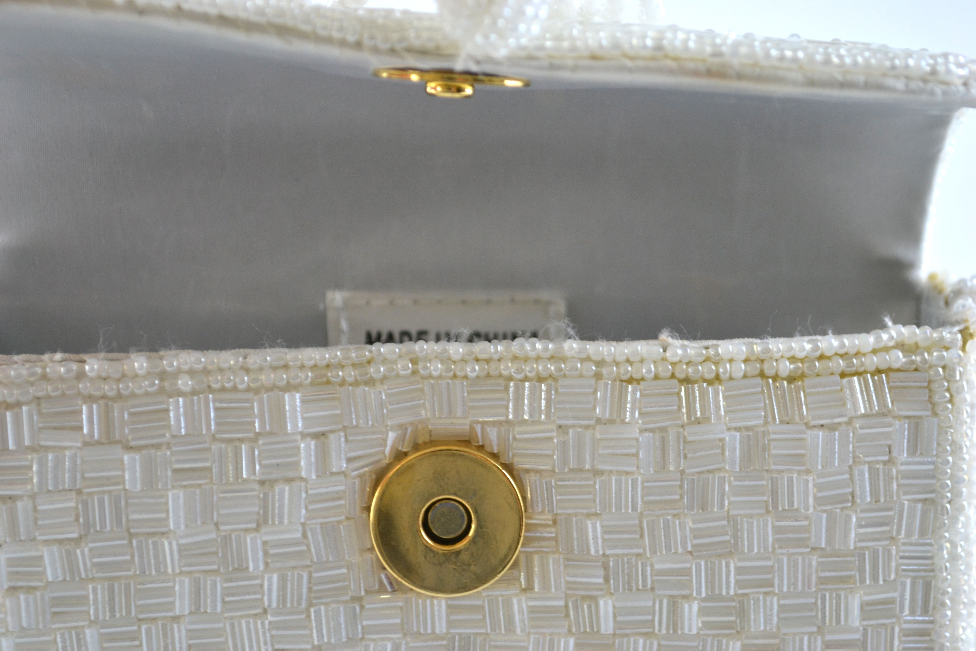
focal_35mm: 82
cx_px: 488
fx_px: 2236
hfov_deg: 24.6
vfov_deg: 16.6
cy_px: 326
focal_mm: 55
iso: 250
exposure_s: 1/20
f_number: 6.3
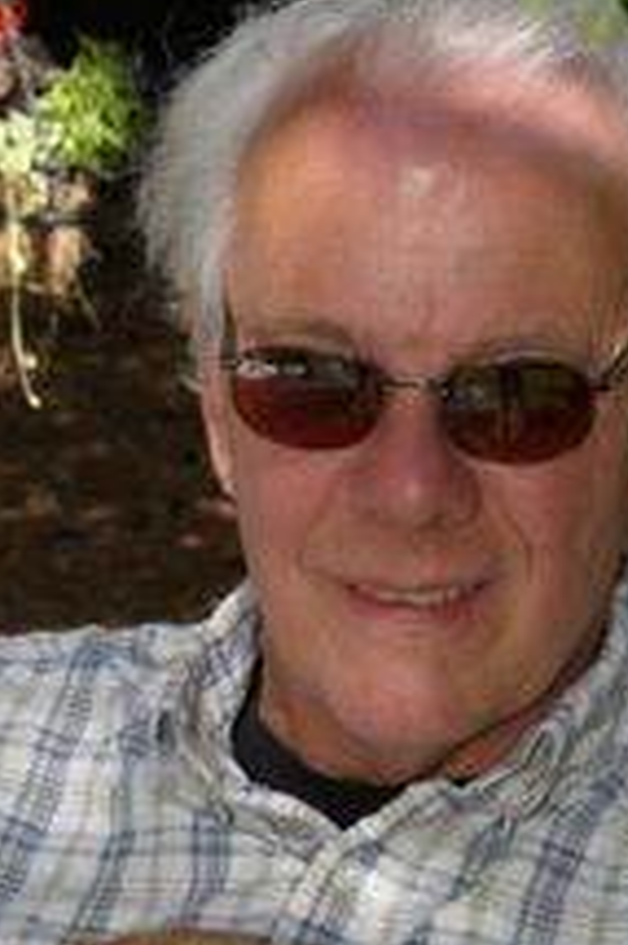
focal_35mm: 184
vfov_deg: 11.1
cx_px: 305
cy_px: 760
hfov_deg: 7.4
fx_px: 4825
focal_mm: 55
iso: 400
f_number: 11
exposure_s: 1/180
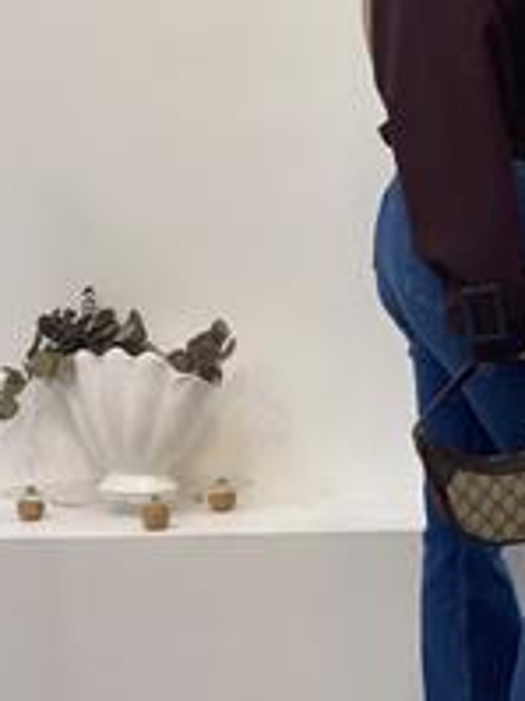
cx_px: 472
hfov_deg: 13.6
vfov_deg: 18.2
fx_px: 2186
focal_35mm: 108
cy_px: 273
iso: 80
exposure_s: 1/100
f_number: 2
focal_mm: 6
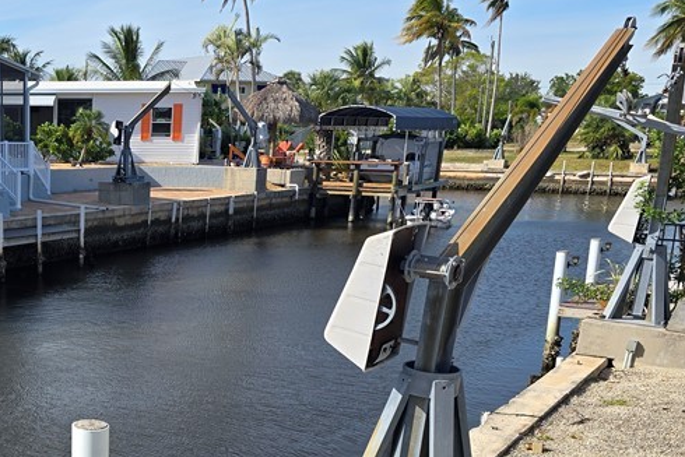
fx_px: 952
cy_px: 412
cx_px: 42
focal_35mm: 50
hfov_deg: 36.6
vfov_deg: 26.1
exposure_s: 1/707
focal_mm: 6.3
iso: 12
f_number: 1.7
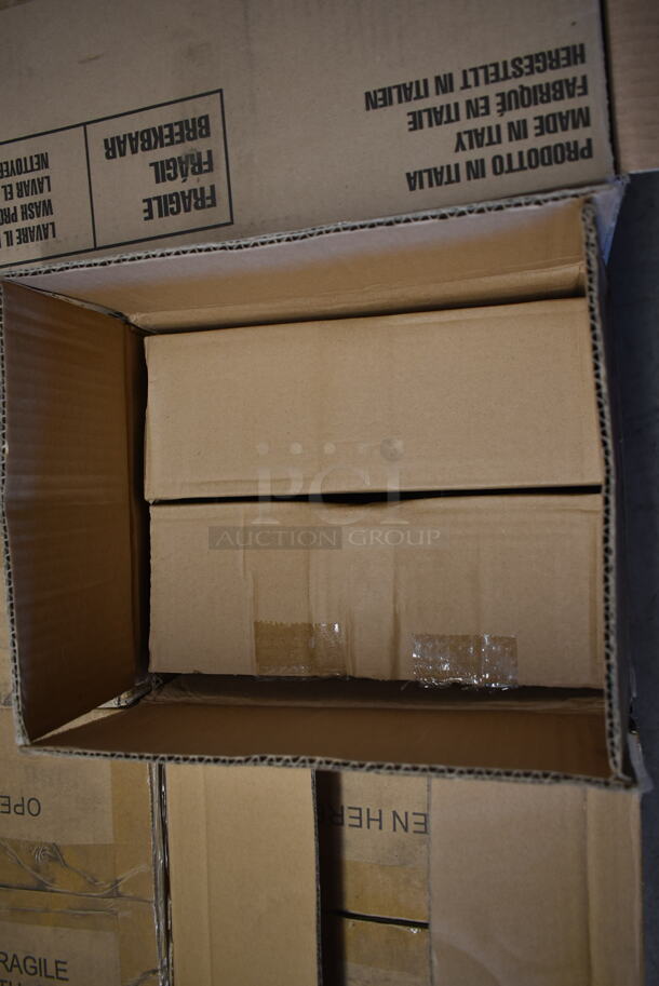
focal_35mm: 27
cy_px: 493
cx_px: 330
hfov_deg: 48.0
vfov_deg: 67.3
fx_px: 740
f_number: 3.5
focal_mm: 18
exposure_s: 1/30
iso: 280
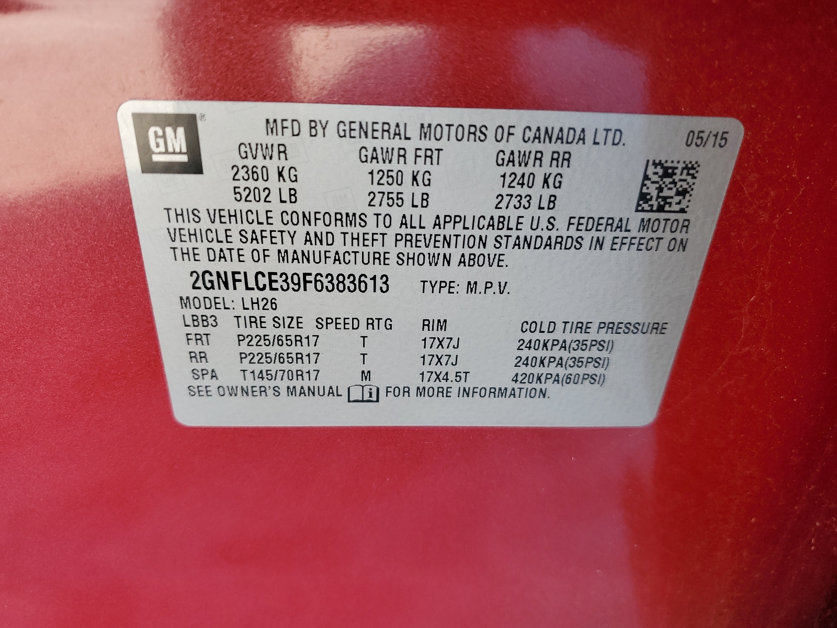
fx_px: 629
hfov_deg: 67.3
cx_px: 418
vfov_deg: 53.1
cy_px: 314
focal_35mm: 26
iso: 50
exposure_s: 1/167
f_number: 1.5
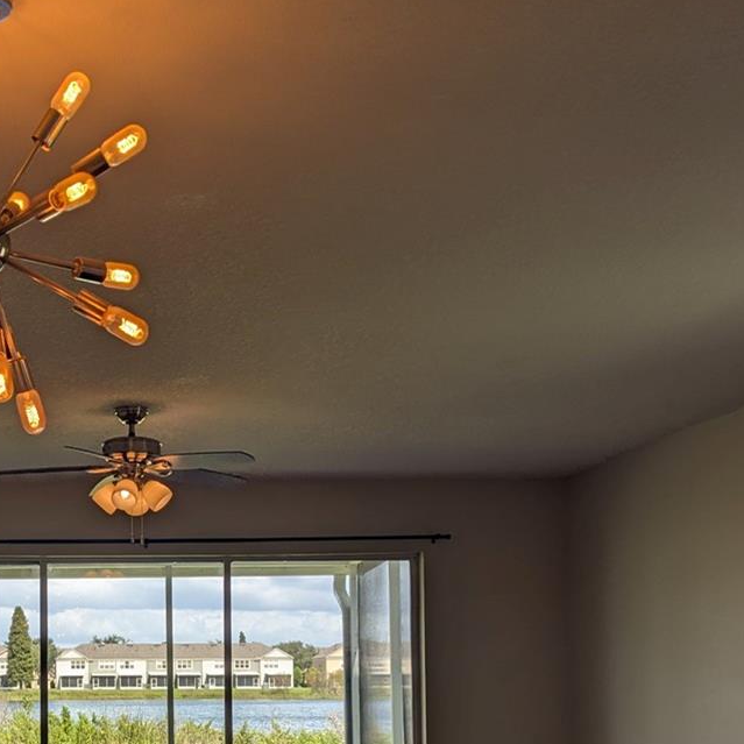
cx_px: 92
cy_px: 631
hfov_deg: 30.9
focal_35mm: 53
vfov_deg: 31.1
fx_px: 1289
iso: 46
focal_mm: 6.81
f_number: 1.85
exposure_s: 1/703
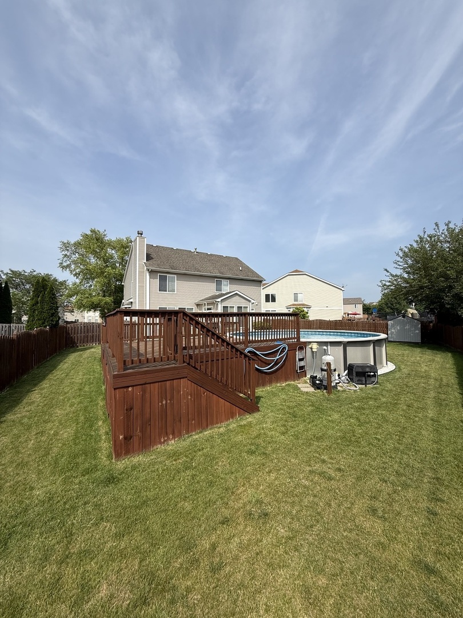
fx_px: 250
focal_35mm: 14
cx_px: 232
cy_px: 309
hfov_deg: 85.7
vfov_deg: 102.1
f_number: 2.2
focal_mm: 2.22
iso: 50
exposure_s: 1/2165
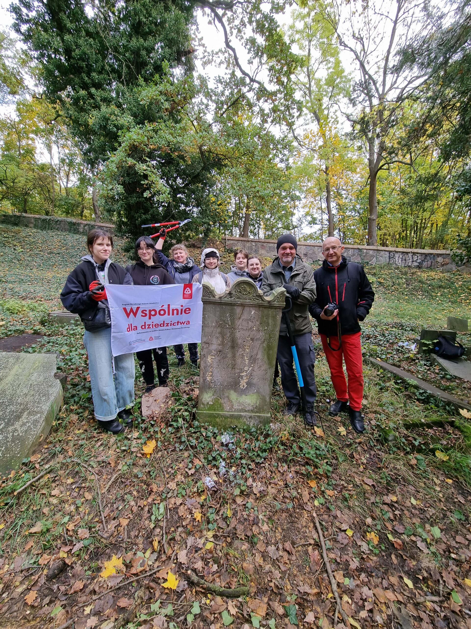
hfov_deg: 89.9
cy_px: 314
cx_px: 236
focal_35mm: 13
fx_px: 236
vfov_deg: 106.2
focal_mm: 2.2
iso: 50
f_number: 2.2
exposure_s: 1/130
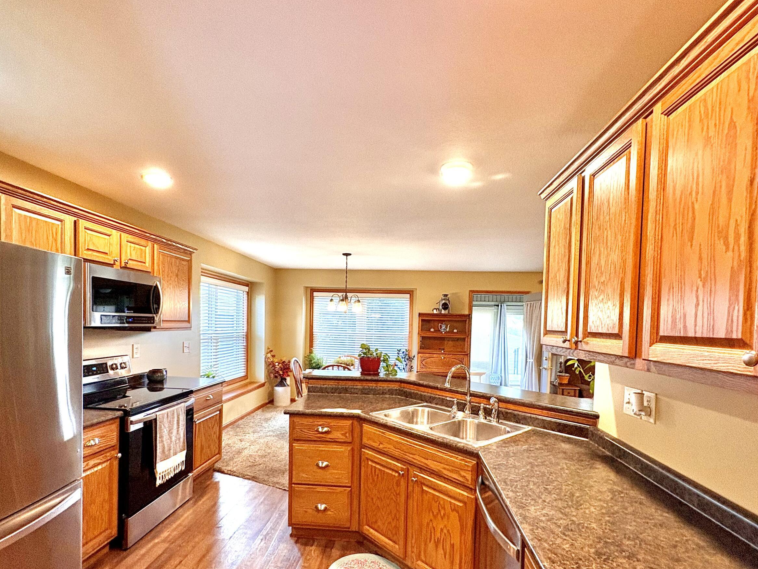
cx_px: 373
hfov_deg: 87.7
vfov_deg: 70.9
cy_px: 339
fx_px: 394
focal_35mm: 18
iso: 250
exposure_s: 1/60
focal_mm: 2.22
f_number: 2.2
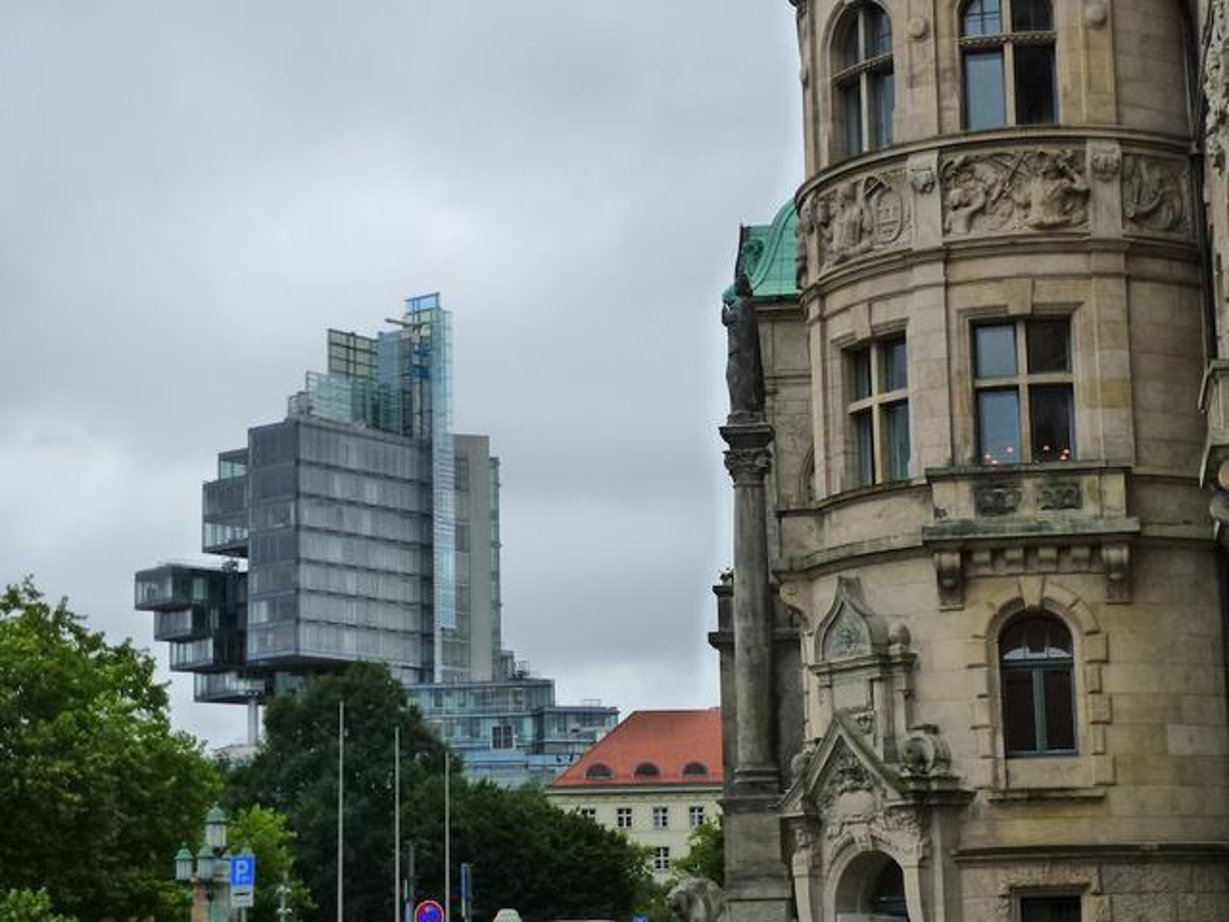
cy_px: 461
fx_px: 2876
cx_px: 614
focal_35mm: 81
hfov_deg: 24.1
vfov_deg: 18.2
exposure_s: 1/160
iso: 250
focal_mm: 13.6
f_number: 4.7
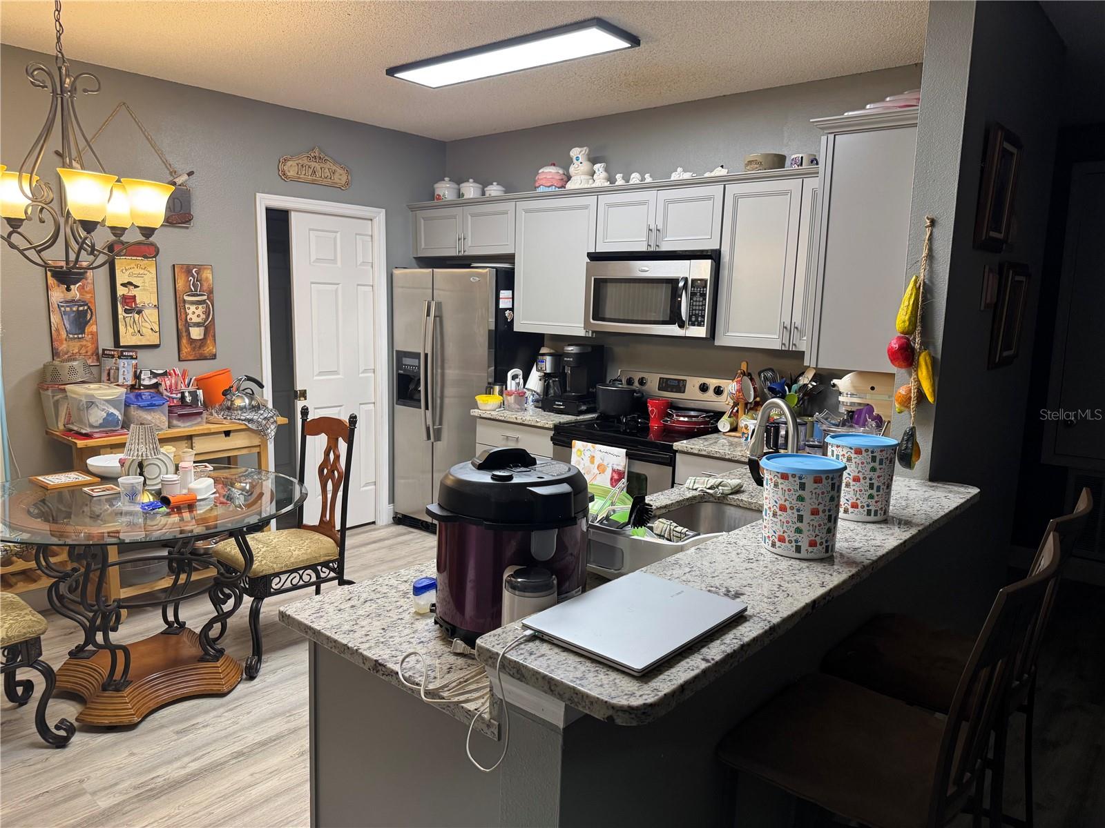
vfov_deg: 56.8
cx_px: 552
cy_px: 414
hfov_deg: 71.6
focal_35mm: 24
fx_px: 766
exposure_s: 1/120
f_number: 1.78
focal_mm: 6.76
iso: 200
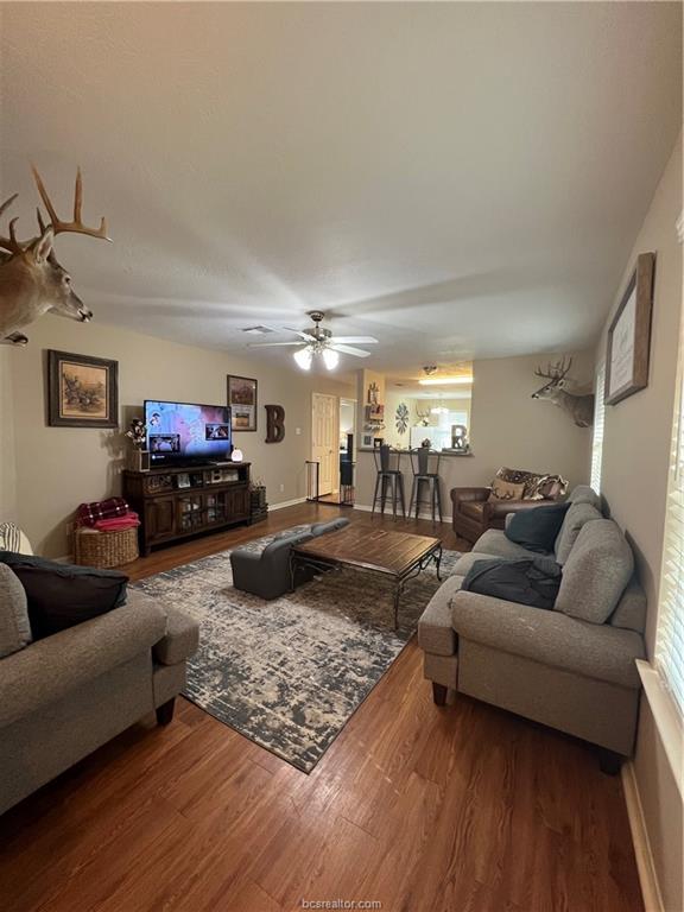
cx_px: 342
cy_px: 456
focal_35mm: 13
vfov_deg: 106.2
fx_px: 343
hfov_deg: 89.9
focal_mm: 1.57
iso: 250
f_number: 1.8
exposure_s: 1/60
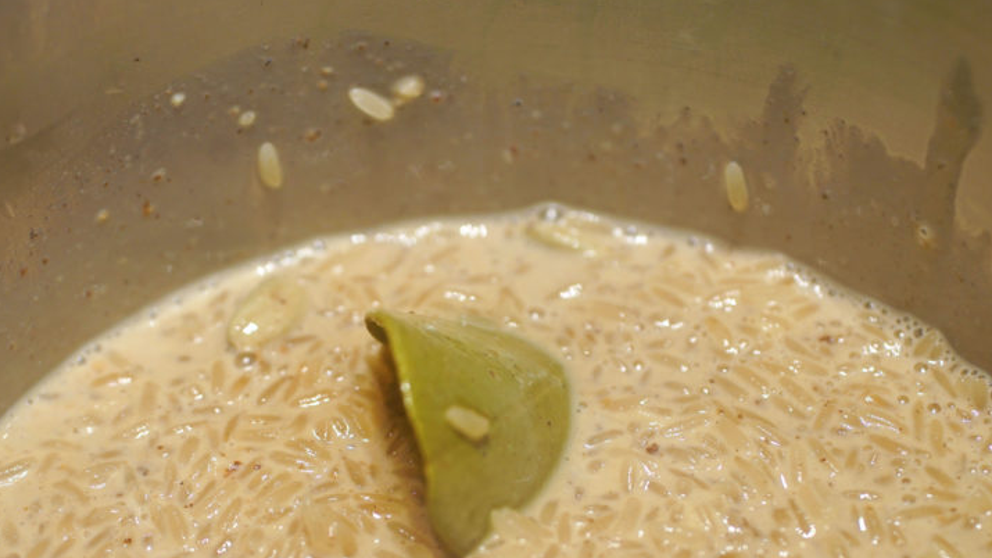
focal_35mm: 75
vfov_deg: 16.0
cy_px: 457
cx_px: 461
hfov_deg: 28.2
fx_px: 1973
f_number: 3.5
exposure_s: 1/100
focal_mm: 50
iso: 400
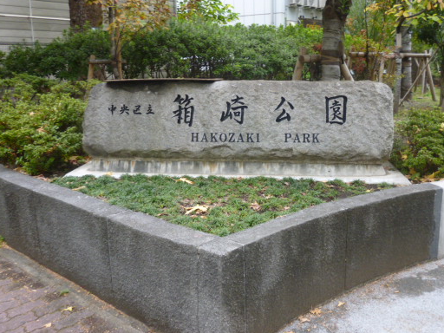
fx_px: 449
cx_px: 269
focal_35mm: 35
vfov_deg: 40.6
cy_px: 147
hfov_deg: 52.2
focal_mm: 5
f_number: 3.1
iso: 125
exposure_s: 1/60
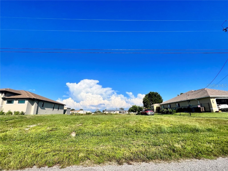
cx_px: 114
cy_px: 86
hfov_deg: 106.2
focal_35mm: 13
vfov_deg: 89.9
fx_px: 86
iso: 40
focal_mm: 1.57
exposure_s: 1/3534
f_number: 1.8
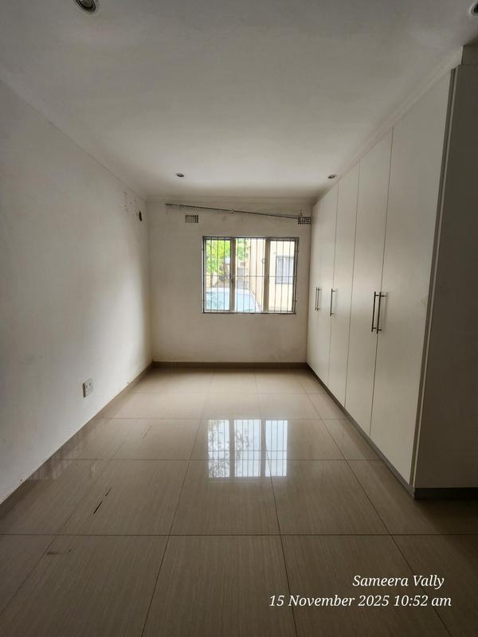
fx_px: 239
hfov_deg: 89.9
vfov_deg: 106.2
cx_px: 239
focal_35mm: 13
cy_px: 318
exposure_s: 1/50
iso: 64
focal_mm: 2.2
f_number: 2.2
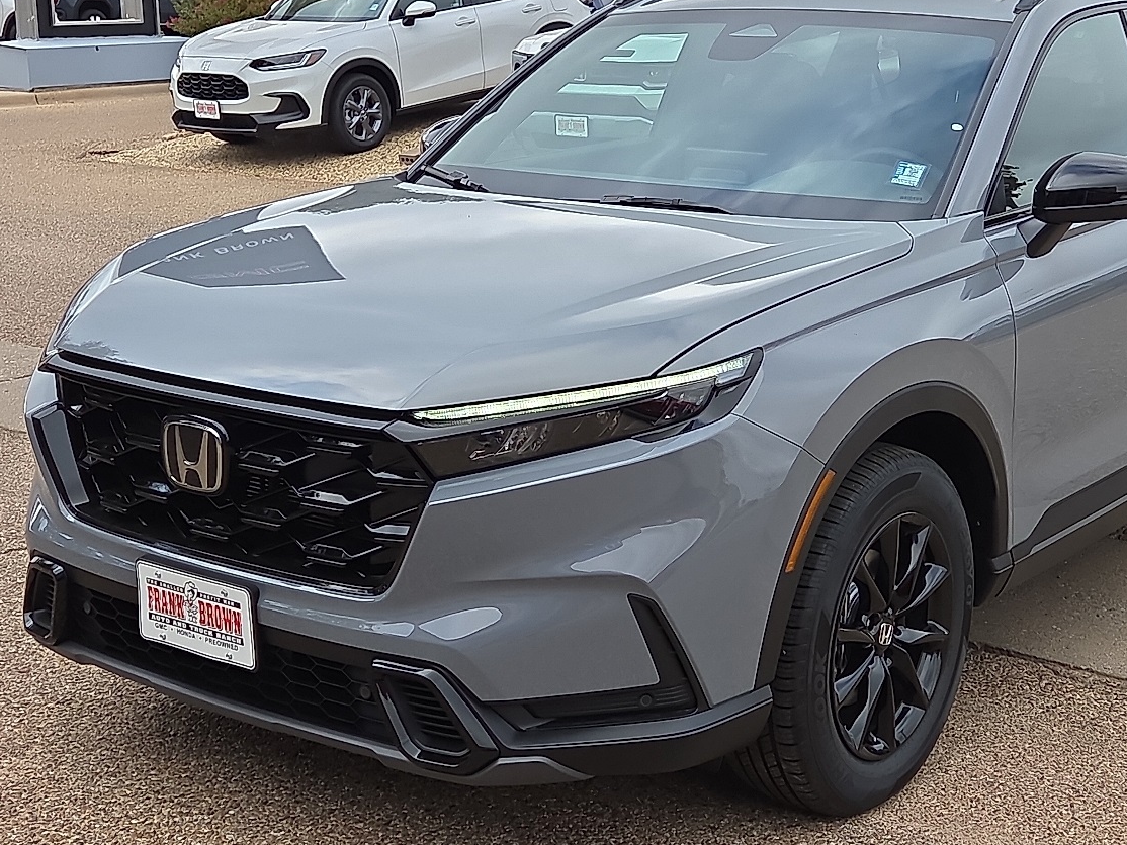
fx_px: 1824
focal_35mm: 56
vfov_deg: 26.1
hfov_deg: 34.2
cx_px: 684
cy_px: 401
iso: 25
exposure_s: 1/370
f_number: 1.8
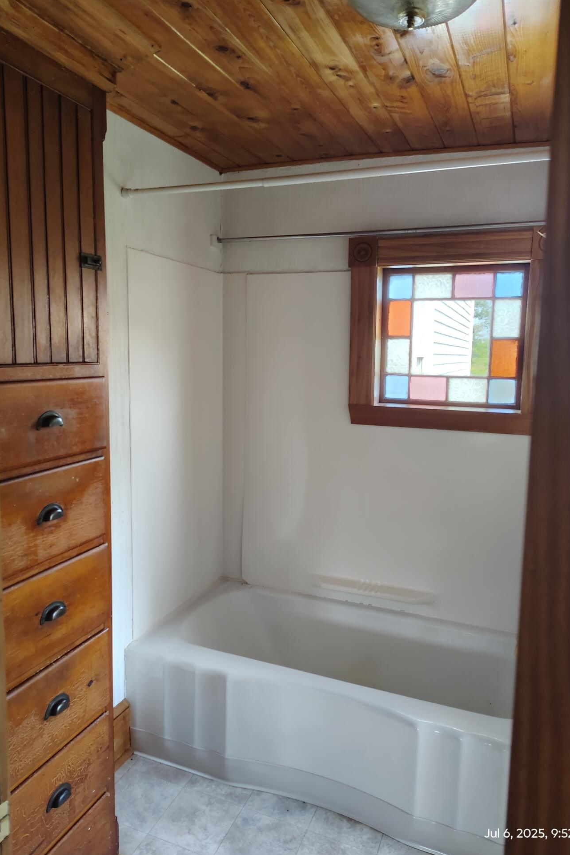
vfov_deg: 69.4
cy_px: 415
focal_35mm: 26
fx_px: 617
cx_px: 284
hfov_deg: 49.6
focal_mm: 5.56
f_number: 1.8
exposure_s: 1/60
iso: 600
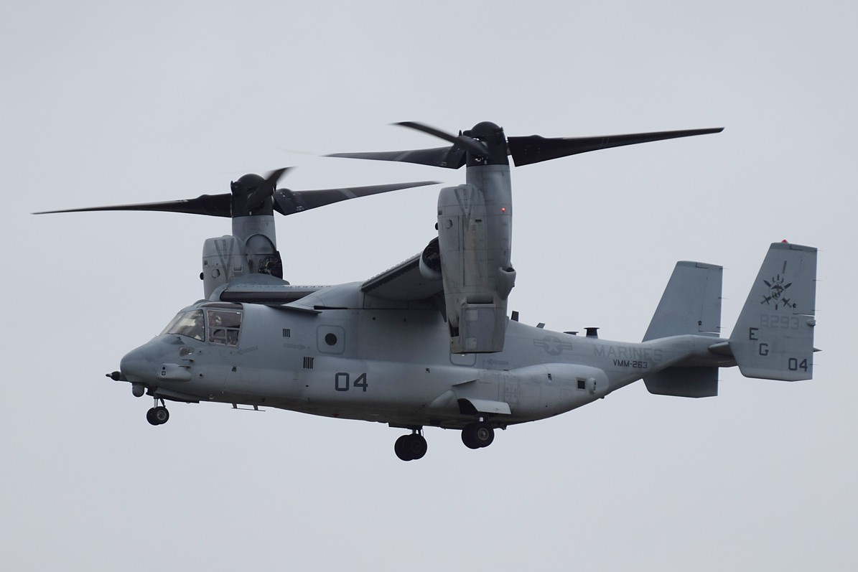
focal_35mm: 510
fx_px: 12156
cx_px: 429
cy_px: 286
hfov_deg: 4.0
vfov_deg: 2.7
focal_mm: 340
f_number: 6.3
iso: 200
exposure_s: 1/640
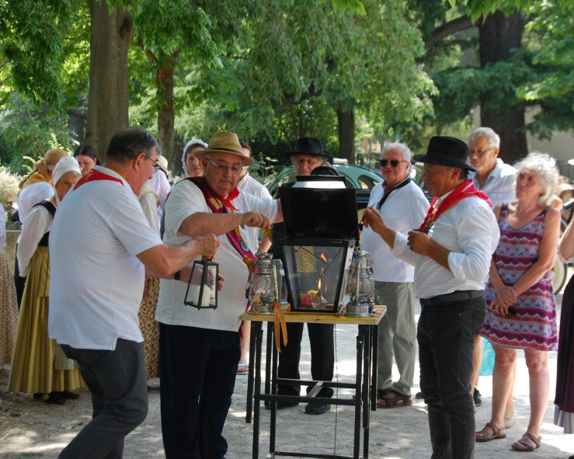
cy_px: 231
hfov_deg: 25.4
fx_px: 1274
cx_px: 310
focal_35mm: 75
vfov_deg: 20.4
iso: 400
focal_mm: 44
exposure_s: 1/200
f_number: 7.1
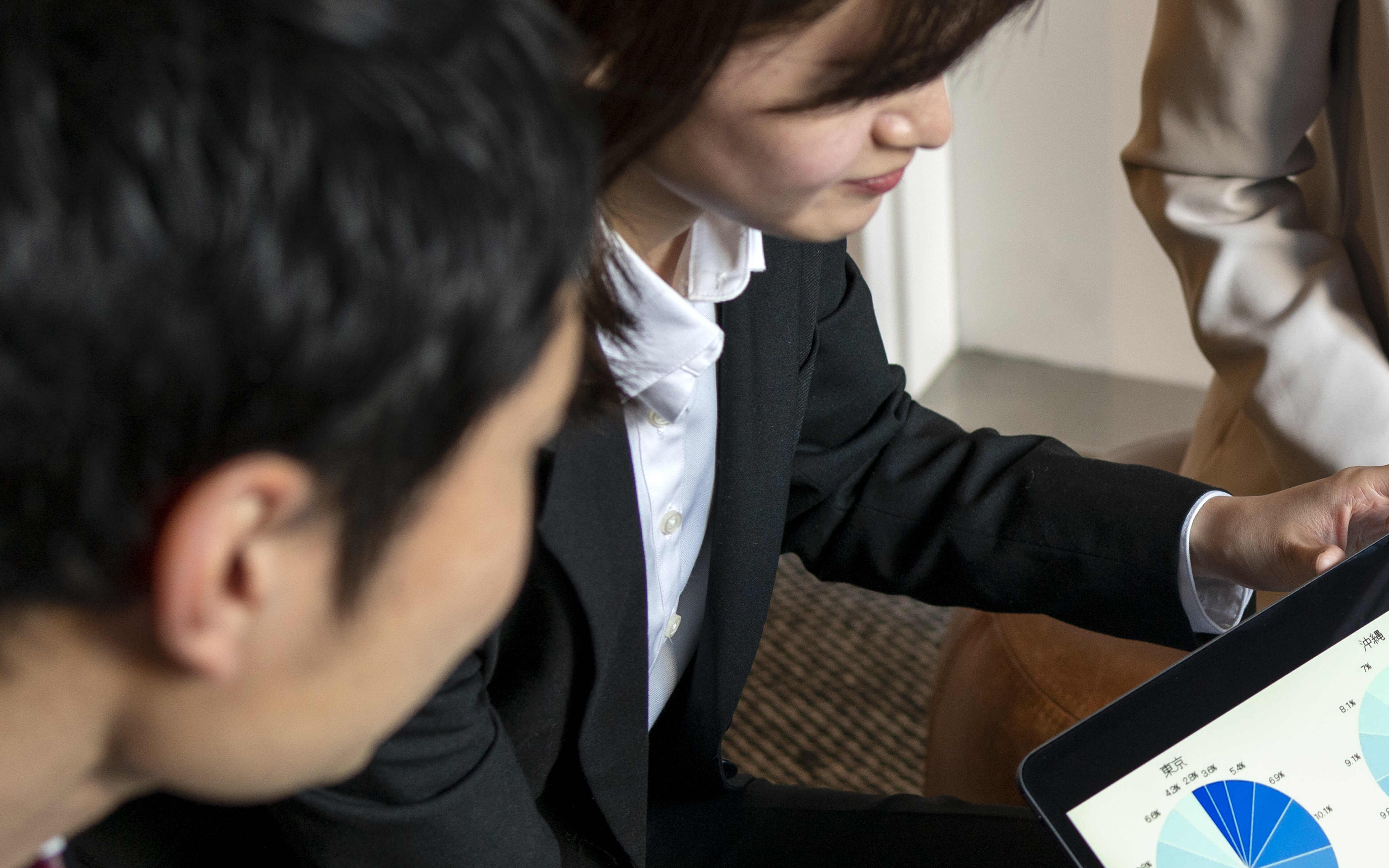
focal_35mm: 63
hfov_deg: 31.7
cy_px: 641
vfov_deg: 20.5
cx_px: 1080
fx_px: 2385
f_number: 3.2
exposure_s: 1/200
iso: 400
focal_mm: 35
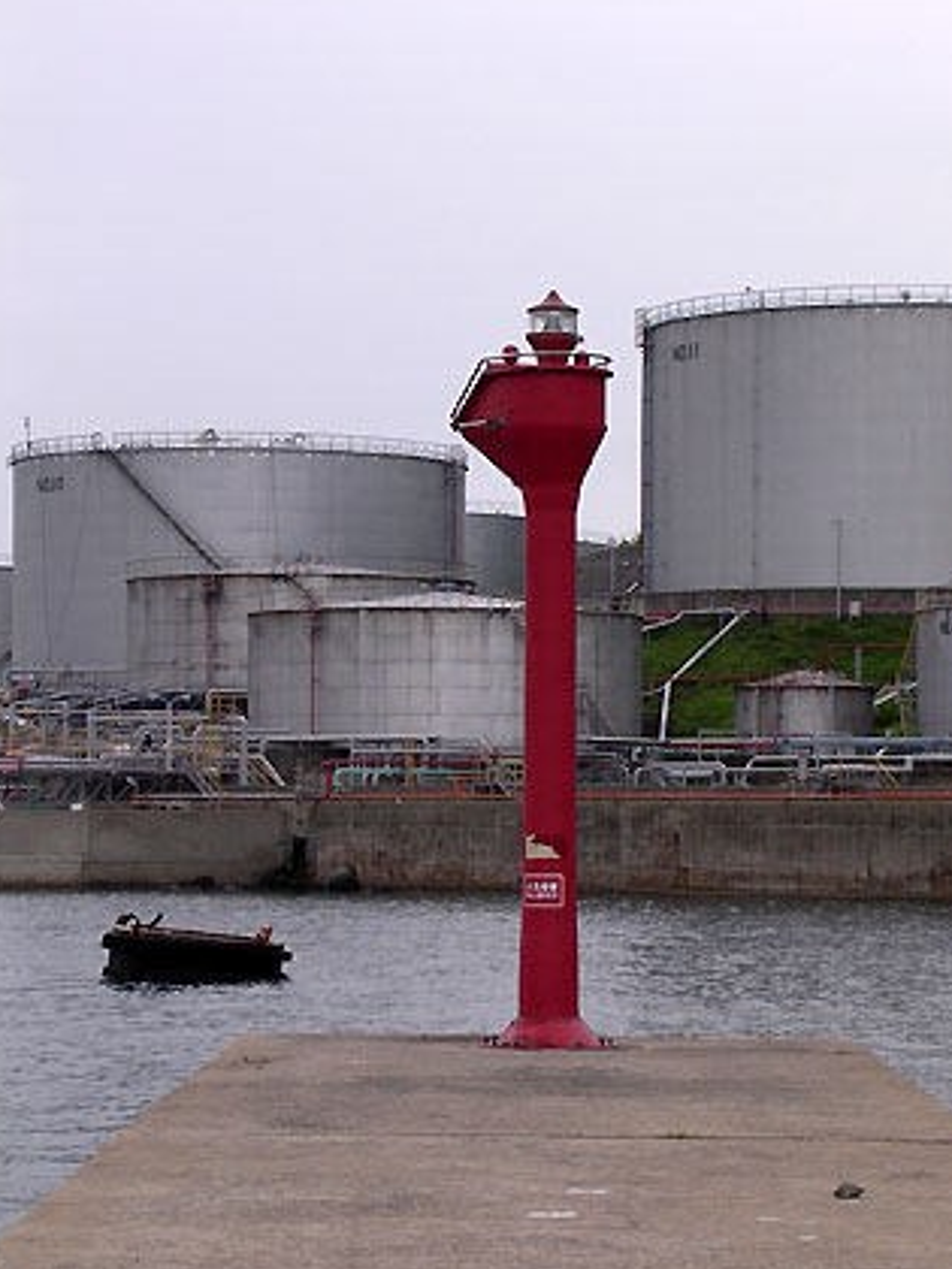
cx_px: 526
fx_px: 4400
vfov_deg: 16.4
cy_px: 659
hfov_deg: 12.3
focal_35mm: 120
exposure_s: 1/298
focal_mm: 15.9
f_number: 4.6
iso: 100
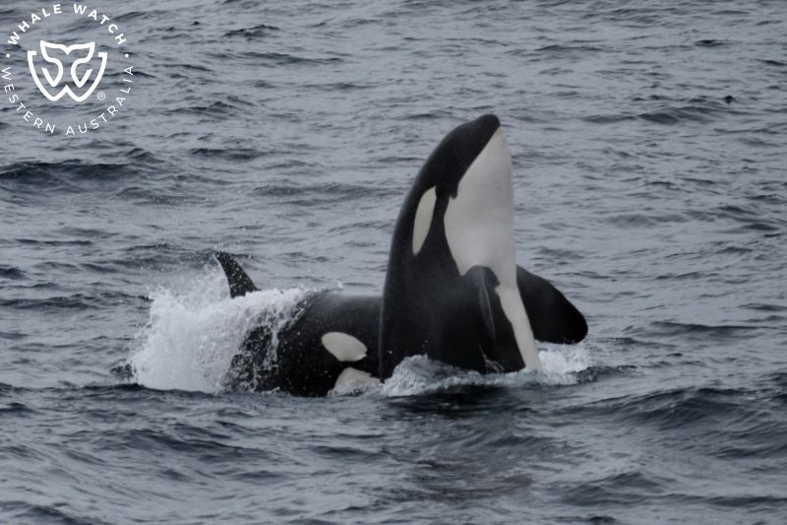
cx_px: 394
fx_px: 5901
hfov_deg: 7.6
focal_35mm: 270
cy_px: 262
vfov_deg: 5.1
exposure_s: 1/8000
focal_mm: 270
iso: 900
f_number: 5.6
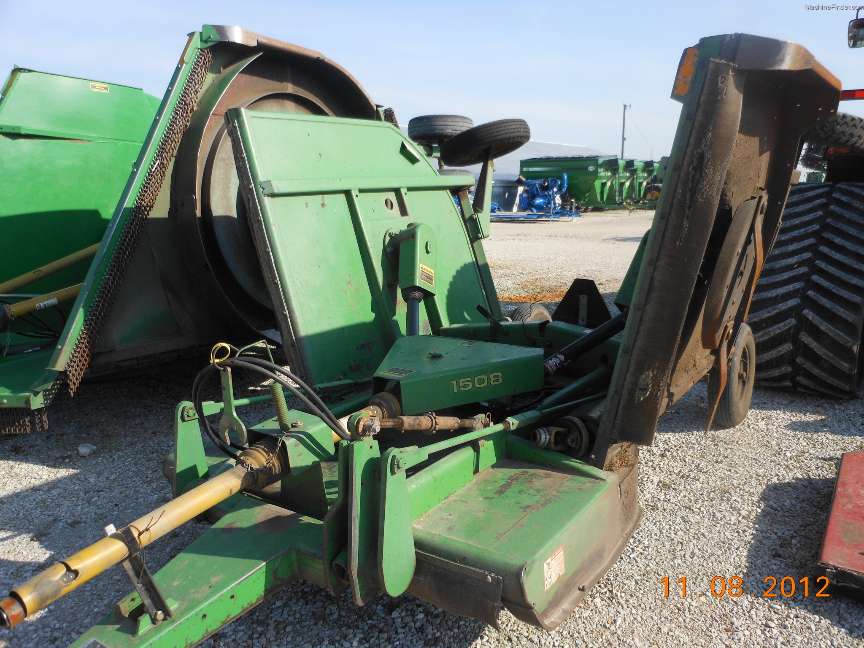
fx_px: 699
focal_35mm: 28
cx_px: 432
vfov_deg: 49.7
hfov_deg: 63.4
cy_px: 324
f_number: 3.7
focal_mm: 5
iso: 80
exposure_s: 1/500
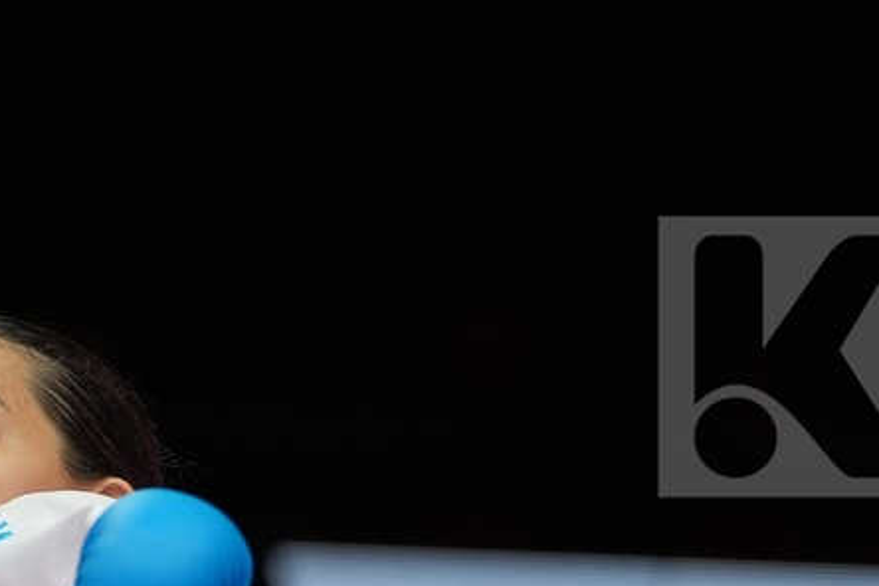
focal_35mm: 1082
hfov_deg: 1.9
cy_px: 905
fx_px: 26417
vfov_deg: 1.3
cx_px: -245
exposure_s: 1/1000
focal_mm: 200
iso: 500
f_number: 2.8
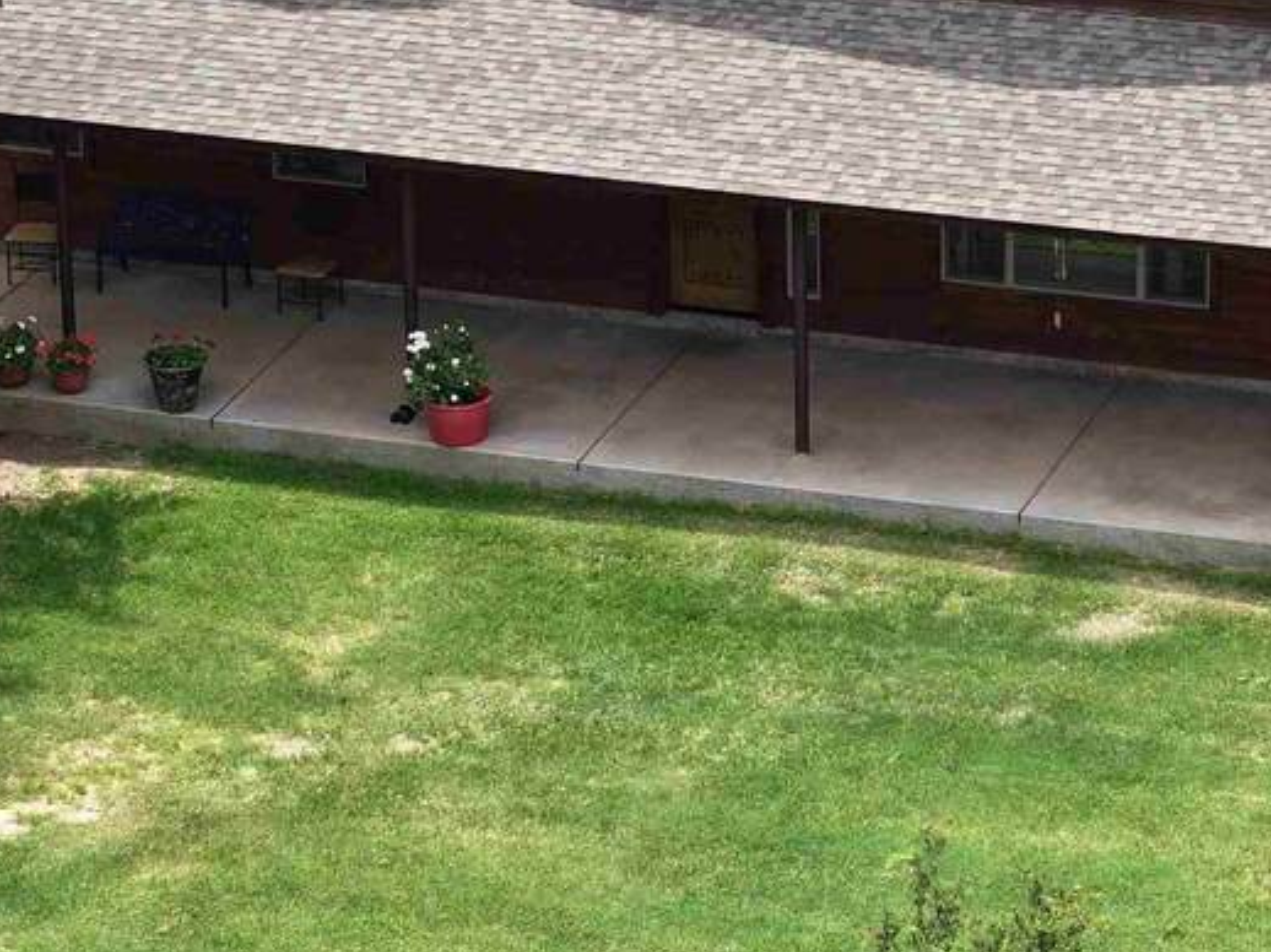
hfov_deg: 11.4
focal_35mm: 173
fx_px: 6349
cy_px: 182
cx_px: 1077
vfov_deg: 8.6
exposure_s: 1/30
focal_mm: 19.35
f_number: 2.8
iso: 100
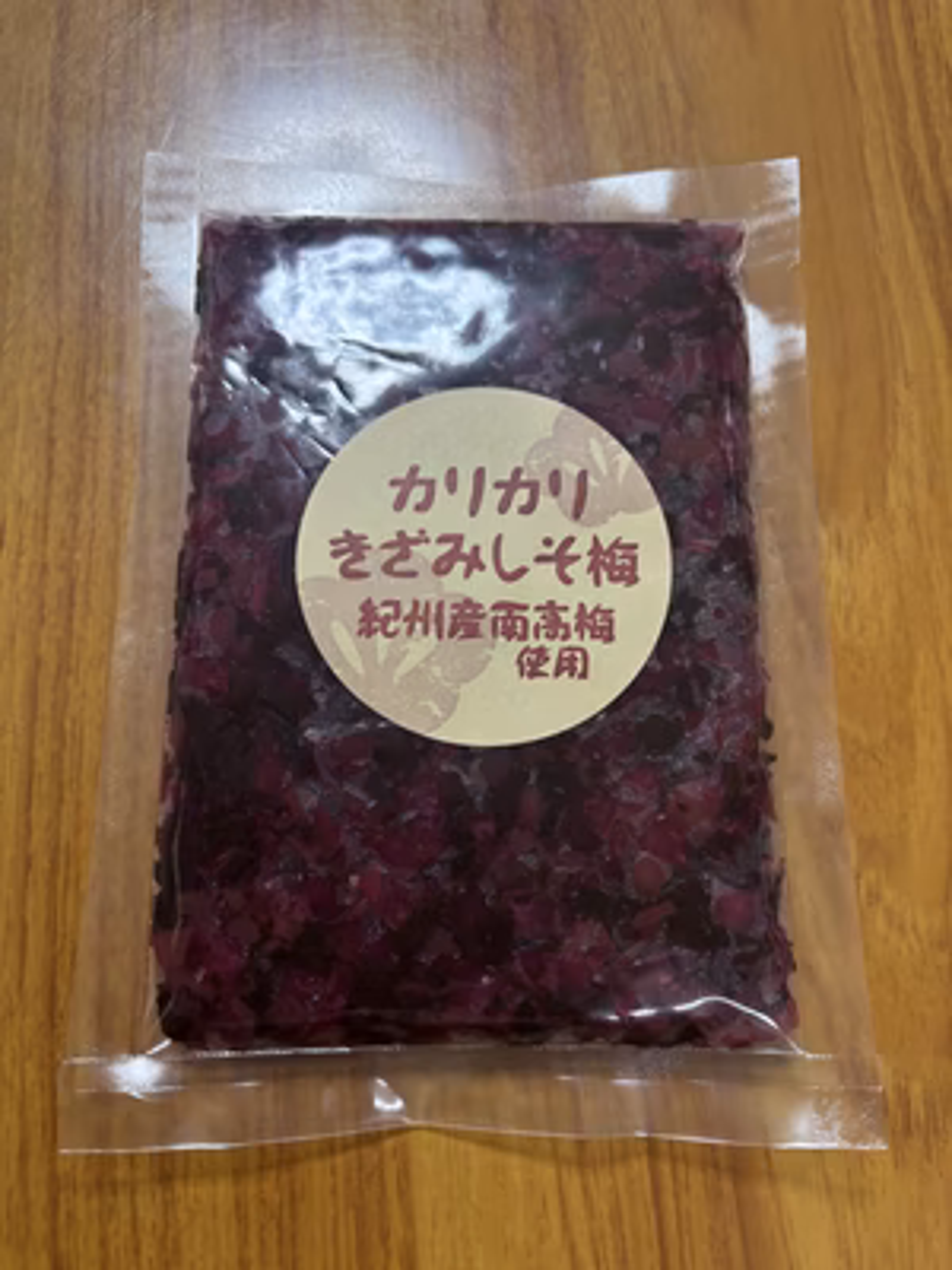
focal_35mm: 26
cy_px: 635
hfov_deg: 53.1
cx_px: 476
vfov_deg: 67.3
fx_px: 953
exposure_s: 1/50
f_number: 1.6
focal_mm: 5.96
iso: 80
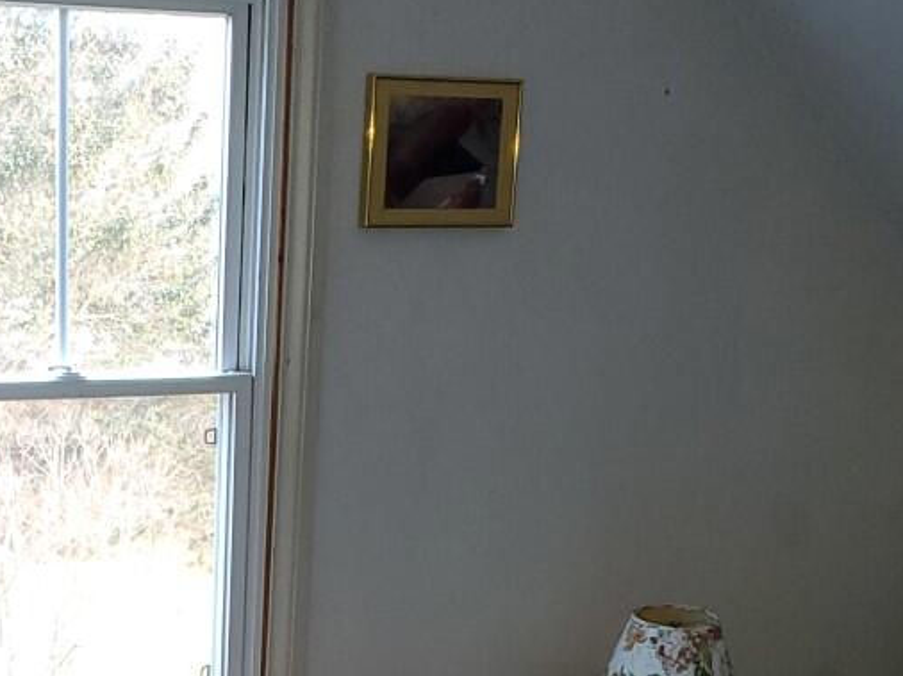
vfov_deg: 18.7
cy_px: 840
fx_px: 1929
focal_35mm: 74
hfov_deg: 26.0
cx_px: 205
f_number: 1.5
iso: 100
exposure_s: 1/30
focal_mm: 4.3
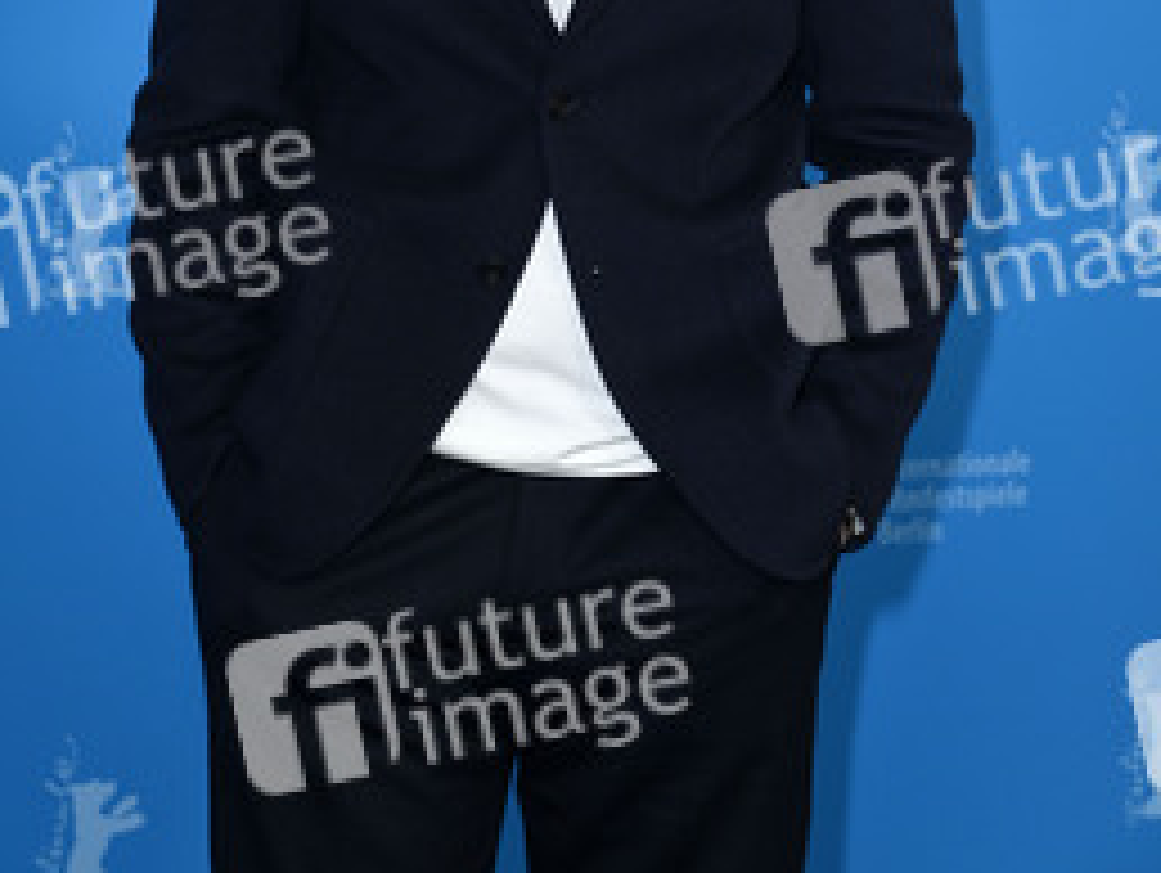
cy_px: 14
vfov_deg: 11.0
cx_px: 590
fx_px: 4498
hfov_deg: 14.7
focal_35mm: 134
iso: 1000
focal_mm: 90
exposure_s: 1/250
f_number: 5.6
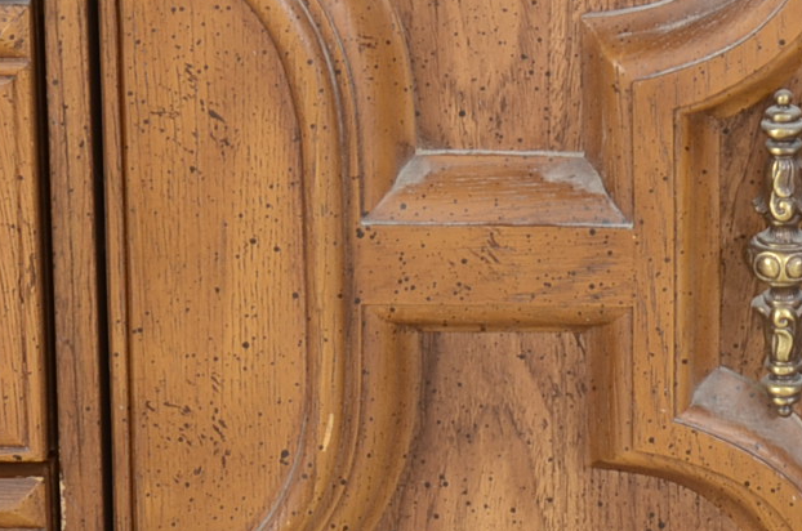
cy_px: 177
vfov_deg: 4.6
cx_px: 850
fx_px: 6603
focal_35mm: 297
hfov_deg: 6.9
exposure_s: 1/100
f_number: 9
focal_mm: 50
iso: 125
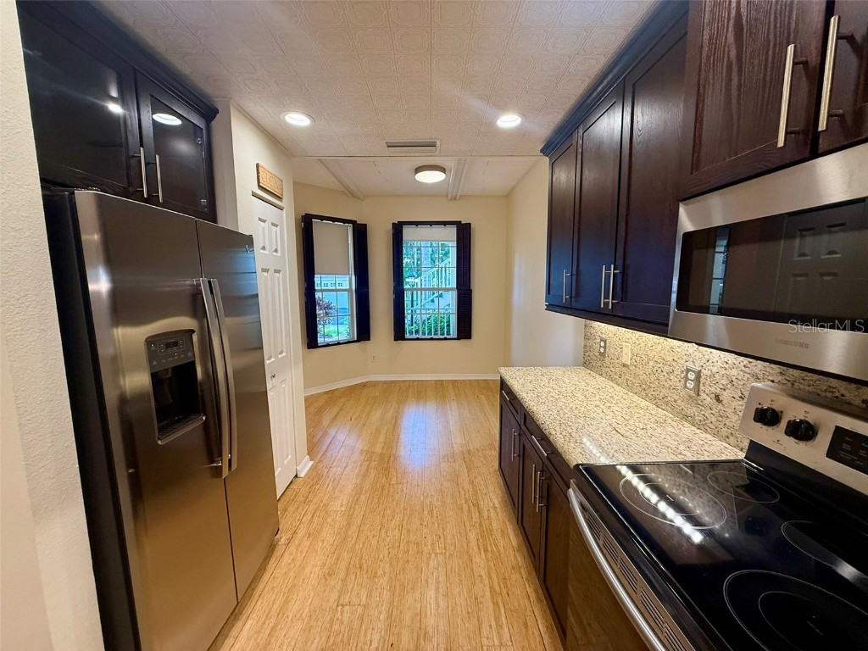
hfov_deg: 102.1
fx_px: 351
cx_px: 434
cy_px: 326
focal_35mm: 14
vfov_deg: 85.7
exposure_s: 1/60
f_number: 2.2
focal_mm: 2.22
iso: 200
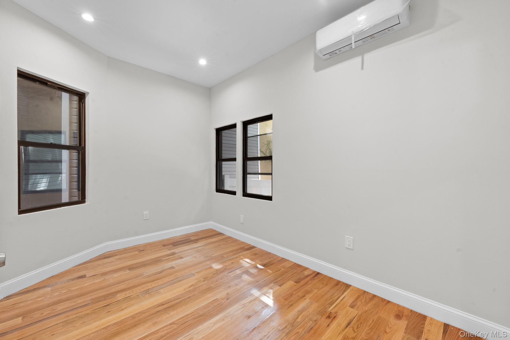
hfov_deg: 104.3
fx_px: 198
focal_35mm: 14
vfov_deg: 81.2
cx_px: 255
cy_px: 170
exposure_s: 1/6
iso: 800
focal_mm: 14
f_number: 10
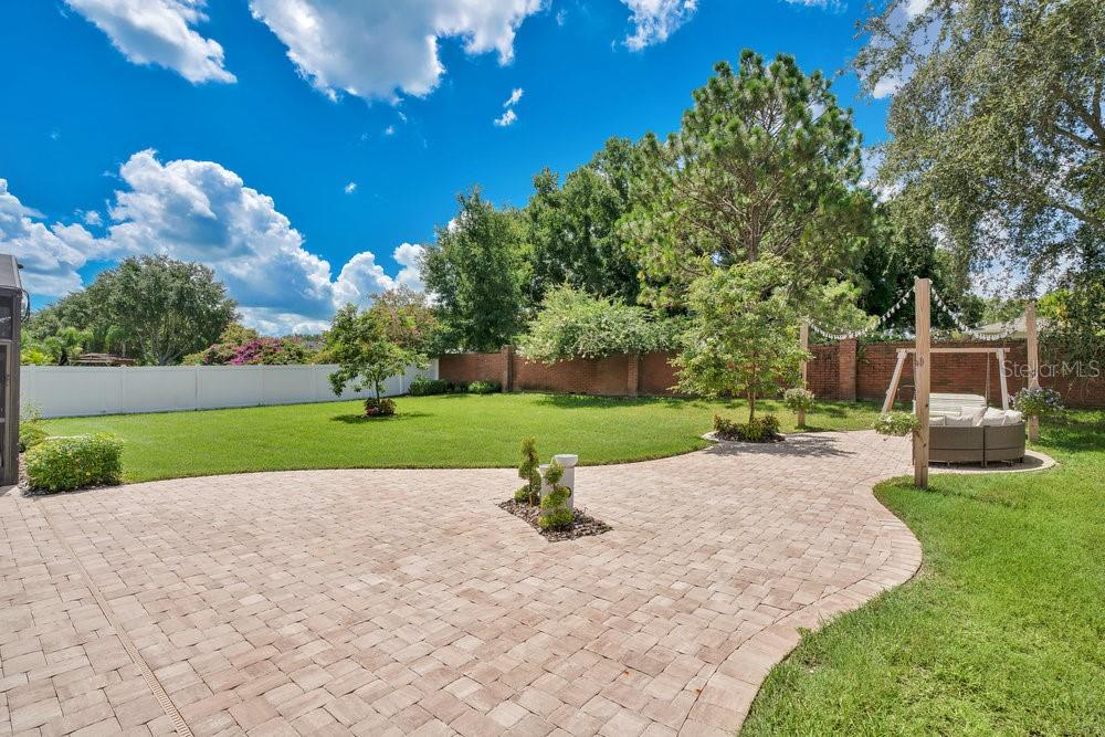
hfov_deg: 96.7
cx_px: 552
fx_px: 491
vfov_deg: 73.8
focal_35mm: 16
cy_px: 368
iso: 100
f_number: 10
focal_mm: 16
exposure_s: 1/250
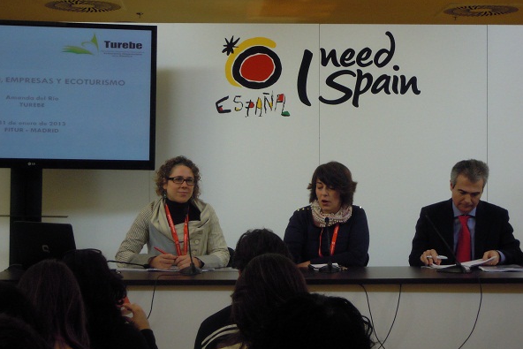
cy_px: 183
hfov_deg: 26.0
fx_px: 1133
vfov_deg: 17.5
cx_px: 262
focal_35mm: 78
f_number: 4.4
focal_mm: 13.2
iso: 360
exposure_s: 1/50
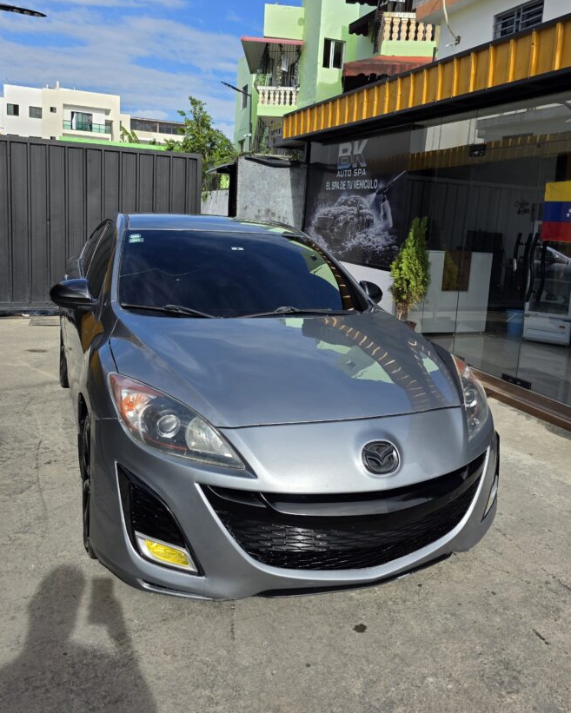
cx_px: 286
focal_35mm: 28
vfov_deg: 61.9
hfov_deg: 51.5
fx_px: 591
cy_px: 301
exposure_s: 1/5608
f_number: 1.7
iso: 80
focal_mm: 6.3
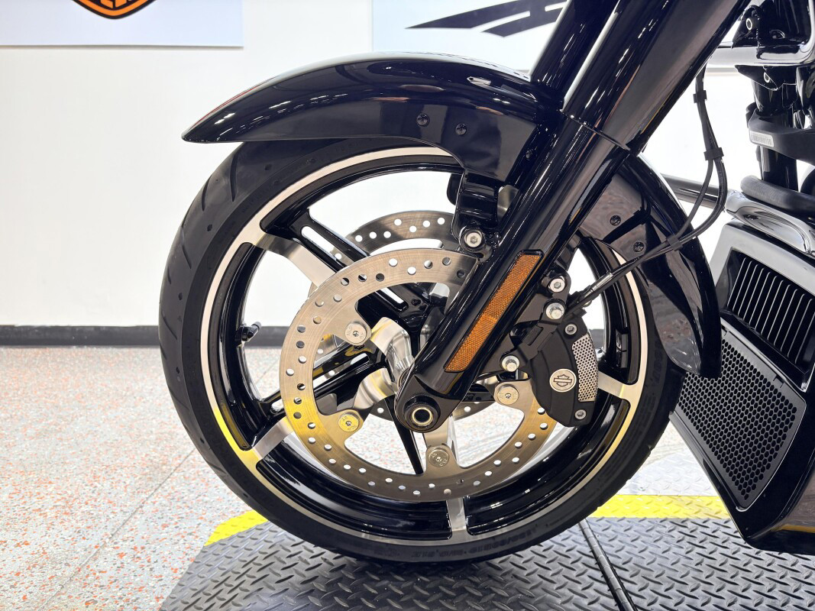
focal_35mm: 26
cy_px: 306
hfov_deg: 67.3
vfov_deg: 53.1
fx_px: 612
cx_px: 408
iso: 100
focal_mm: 5.96
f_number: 1.6
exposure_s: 1/120
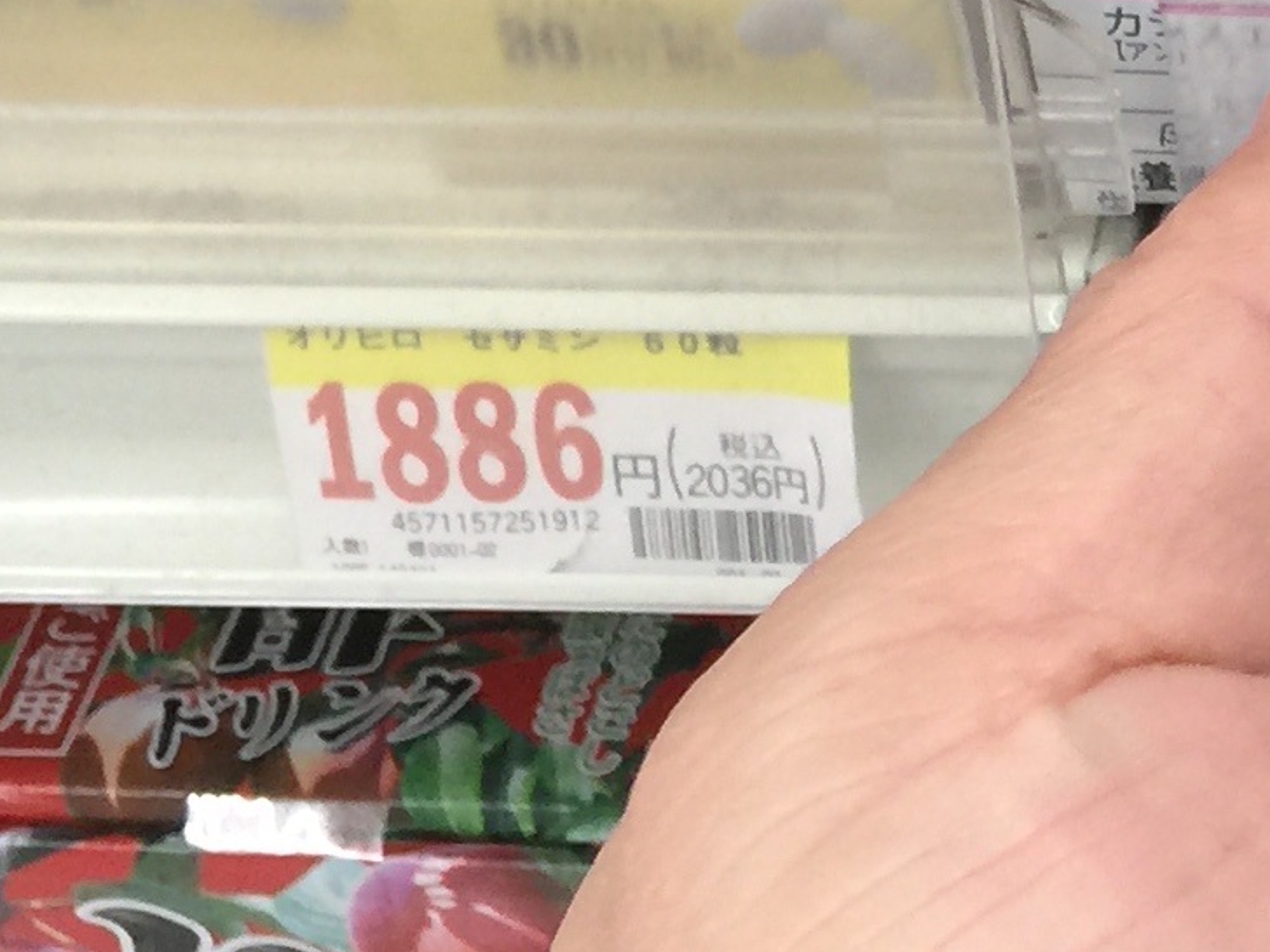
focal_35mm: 130
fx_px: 4769
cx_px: 2036
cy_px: 44
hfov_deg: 14.0
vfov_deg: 11.3
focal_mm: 4.15
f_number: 2.2
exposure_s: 1/30
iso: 40
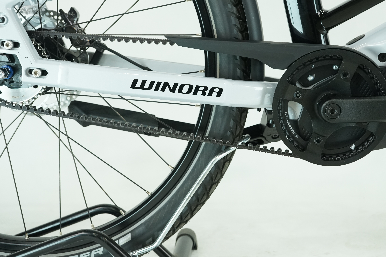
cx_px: 223
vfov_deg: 20.9
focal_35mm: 65
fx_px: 697
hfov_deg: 30.9
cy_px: 106
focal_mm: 49
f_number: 5.6
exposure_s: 1/200
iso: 1600
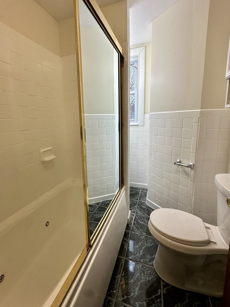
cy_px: 141
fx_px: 142
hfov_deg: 78.0
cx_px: 106
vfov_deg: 94.3
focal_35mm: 16
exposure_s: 1/120
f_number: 2.2
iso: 64
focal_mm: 2.22
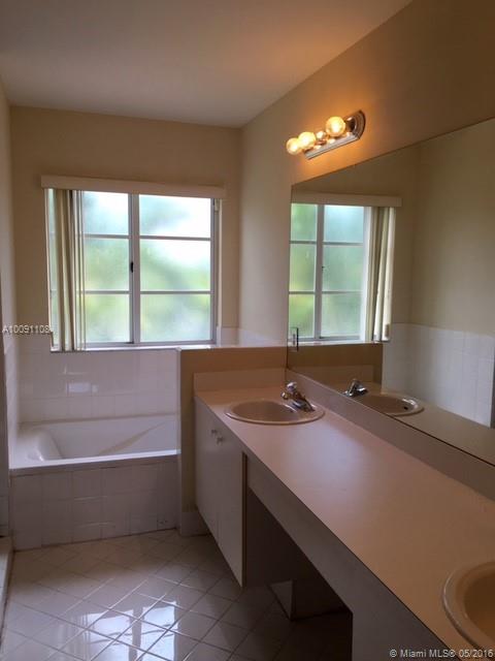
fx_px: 553
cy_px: 330
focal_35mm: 29
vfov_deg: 61.7
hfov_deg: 48.2
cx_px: 248
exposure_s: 1/120
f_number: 2.2
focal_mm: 4.15
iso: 32
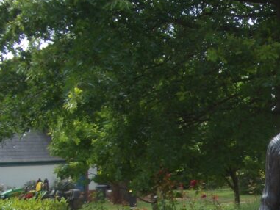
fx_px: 761
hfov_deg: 19.8
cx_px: 324
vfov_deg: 15.0
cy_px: 274
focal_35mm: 94
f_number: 2.6
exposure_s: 1/400
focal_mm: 5.8
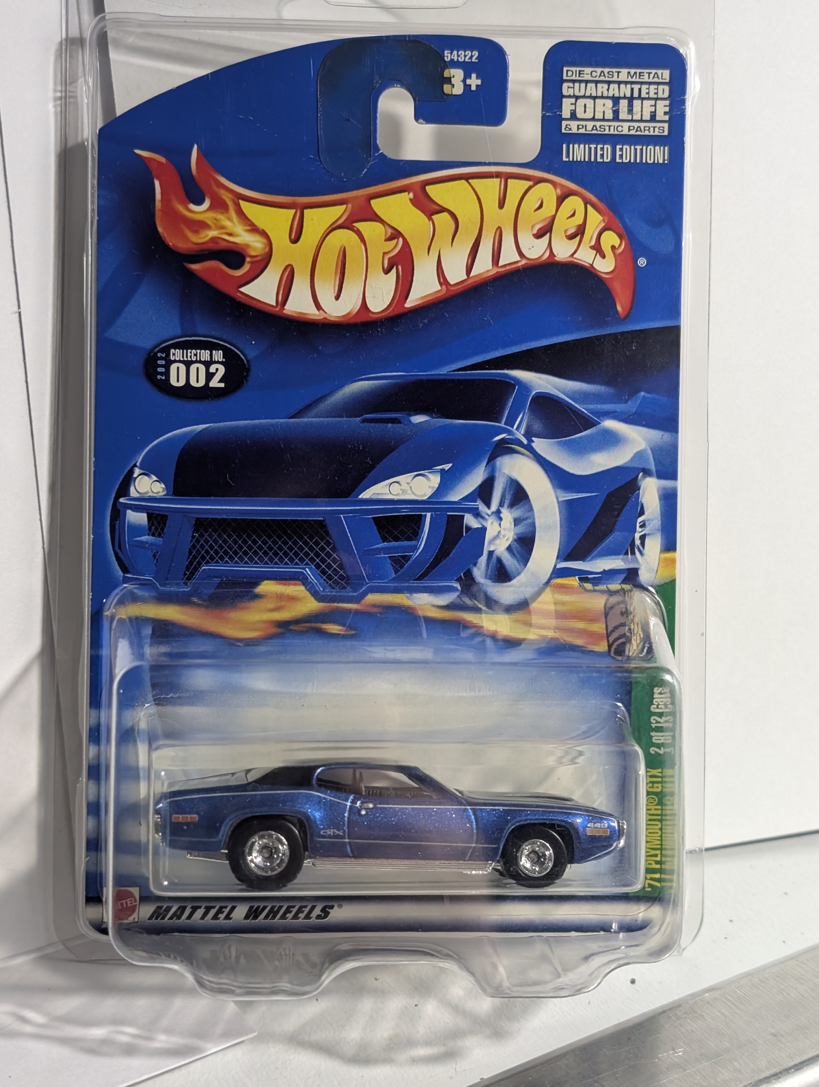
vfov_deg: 38.9
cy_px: 544
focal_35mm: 49
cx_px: 410
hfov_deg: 29.7
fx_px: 1542
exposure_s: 1/54.6
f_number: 1.68
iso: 198
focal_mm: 6.9
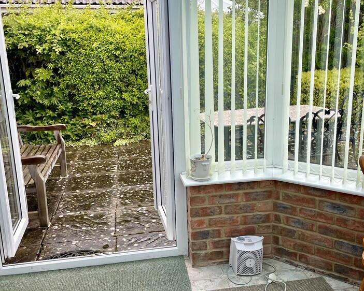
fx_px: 399
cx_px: 190
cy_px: 140
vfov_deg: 40.1
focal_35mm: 37
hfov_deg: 49.1
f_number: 1.6
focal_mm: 4.2
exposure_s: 1/327
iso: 32
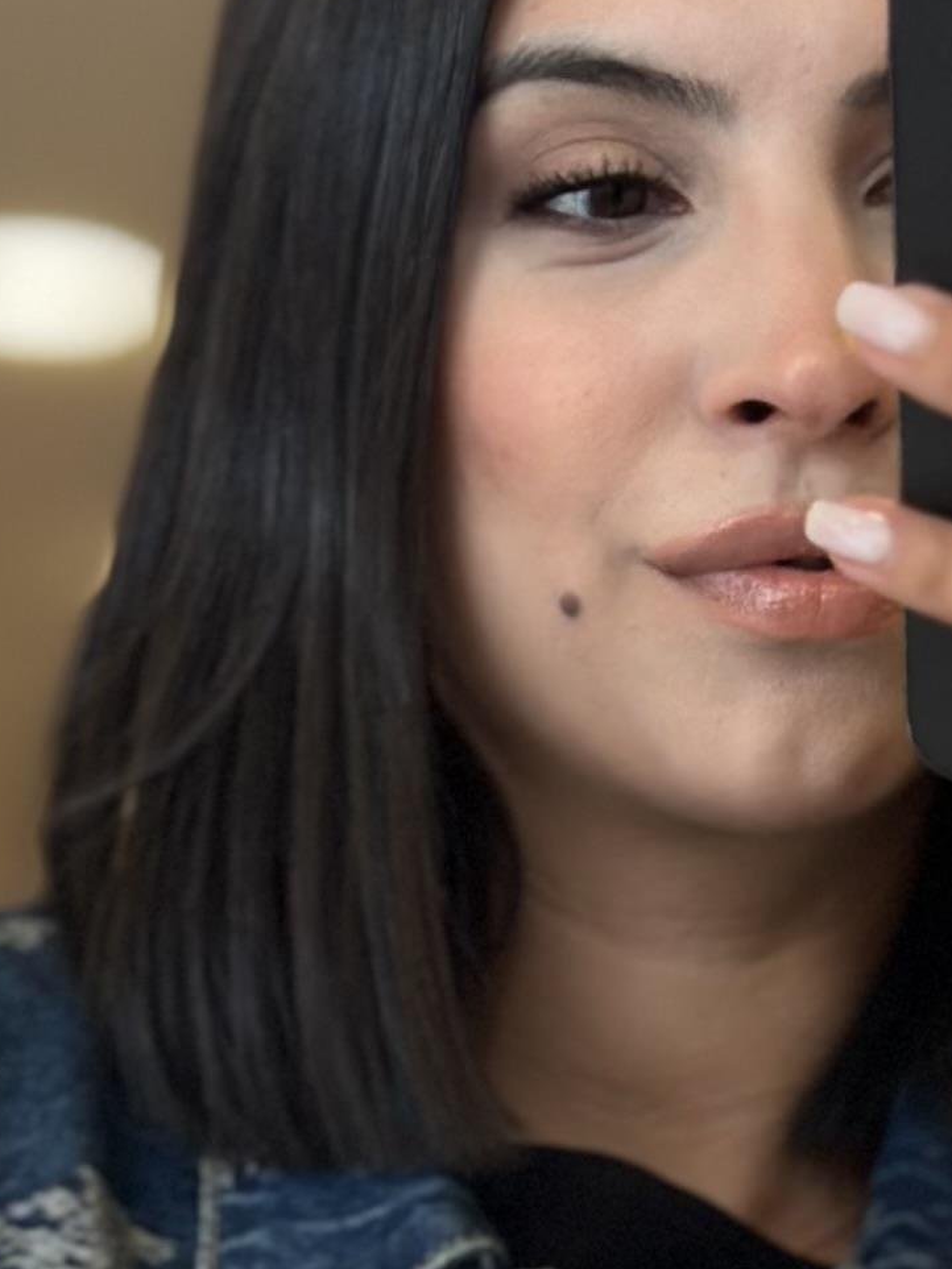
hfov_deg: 7.4
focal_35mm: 201
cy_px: 2303
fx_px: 7372
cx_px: 371
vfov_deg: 9.4
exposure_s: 1/61
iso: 125
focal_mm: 6.86
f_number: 1.78
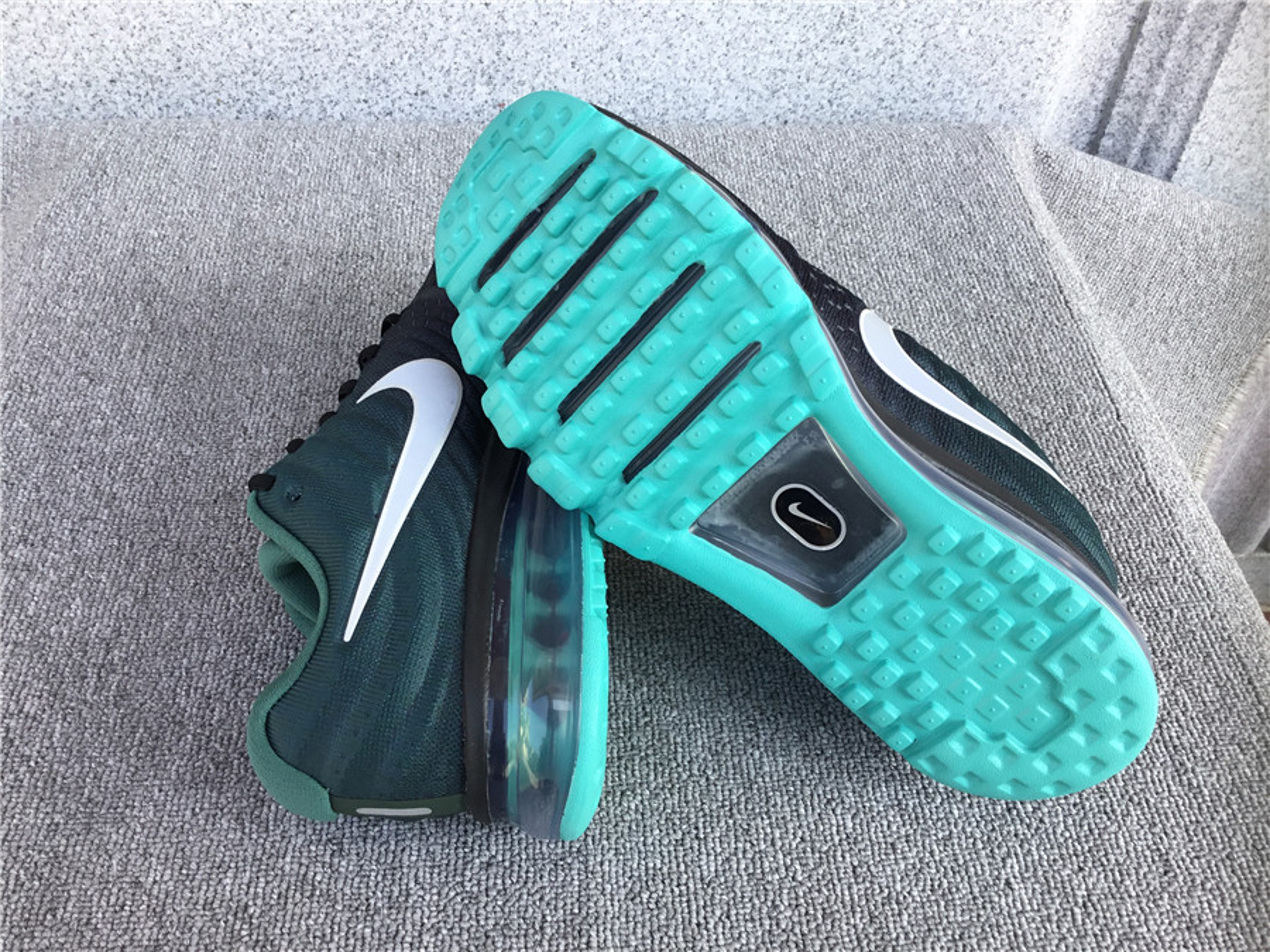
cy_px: 476
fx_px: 1137
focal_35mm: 31
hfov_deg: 58.4
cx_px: 635
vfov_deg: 45.4
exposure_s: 1/170
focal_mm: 3.3
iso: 25
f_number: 2.4
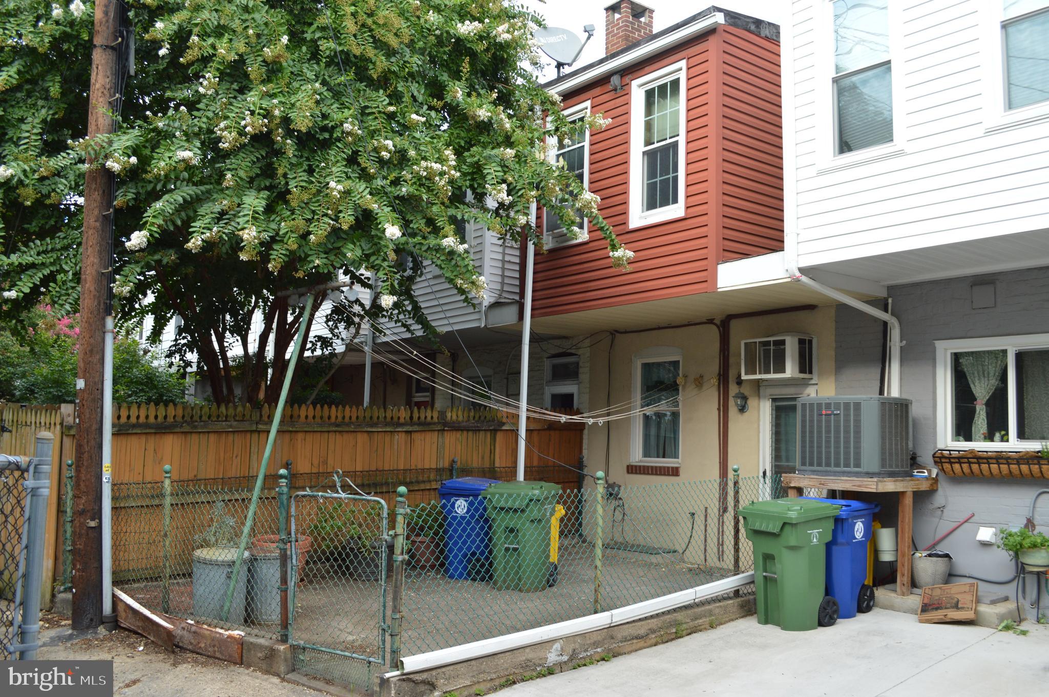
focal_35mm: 30
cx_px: 524
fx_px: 873
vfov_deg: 43.5
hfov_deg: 62.0
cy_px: 348
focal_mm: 20
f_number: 5.6
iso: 280
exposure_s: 1/125
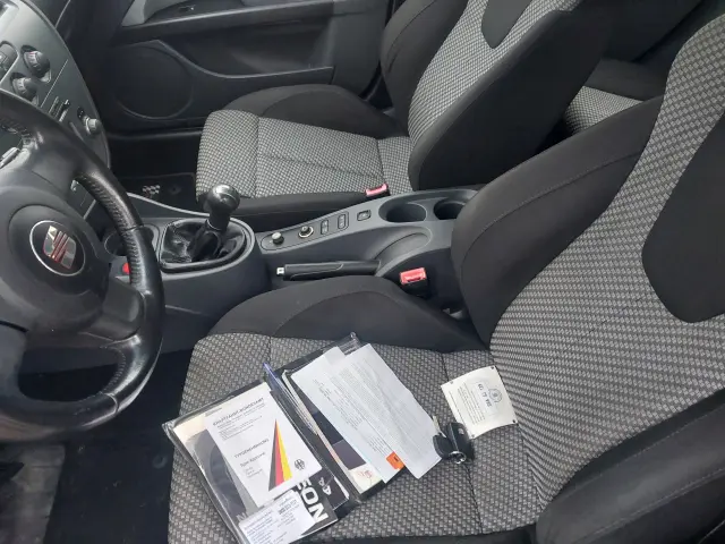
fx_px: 628
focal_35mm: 30
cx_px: 362
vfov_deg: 46.8
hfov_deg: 60.0
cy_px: 272
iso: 160
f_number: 1.8
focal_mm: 4.6
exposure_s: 1/50
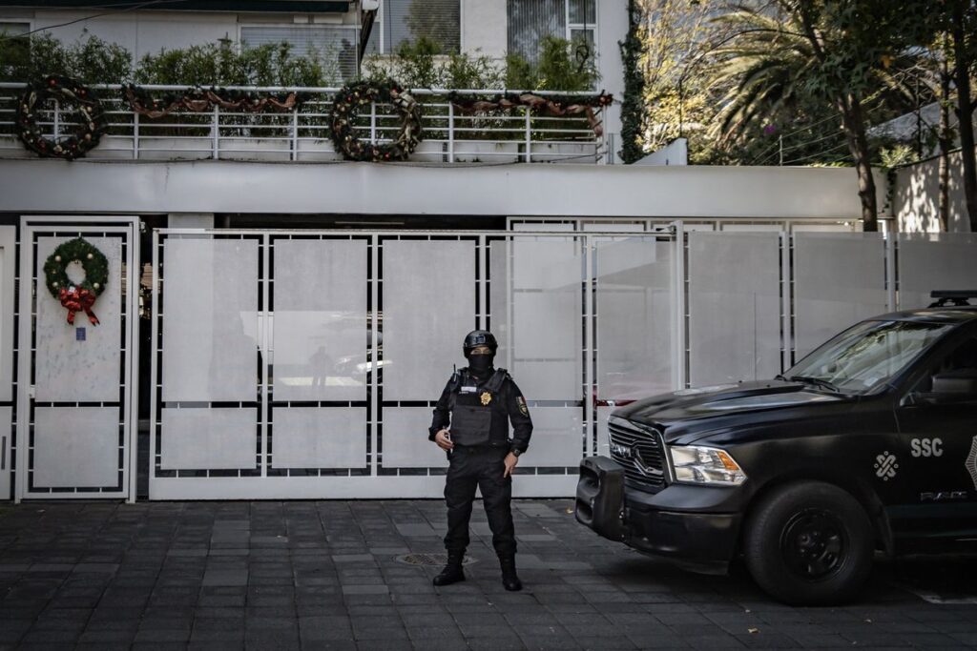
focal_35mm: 40
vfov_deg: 33.4
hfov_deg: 48.5
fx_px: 1086
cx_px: 488
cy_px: 326
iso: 400
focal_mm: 40
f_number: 5
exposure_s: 1/2500
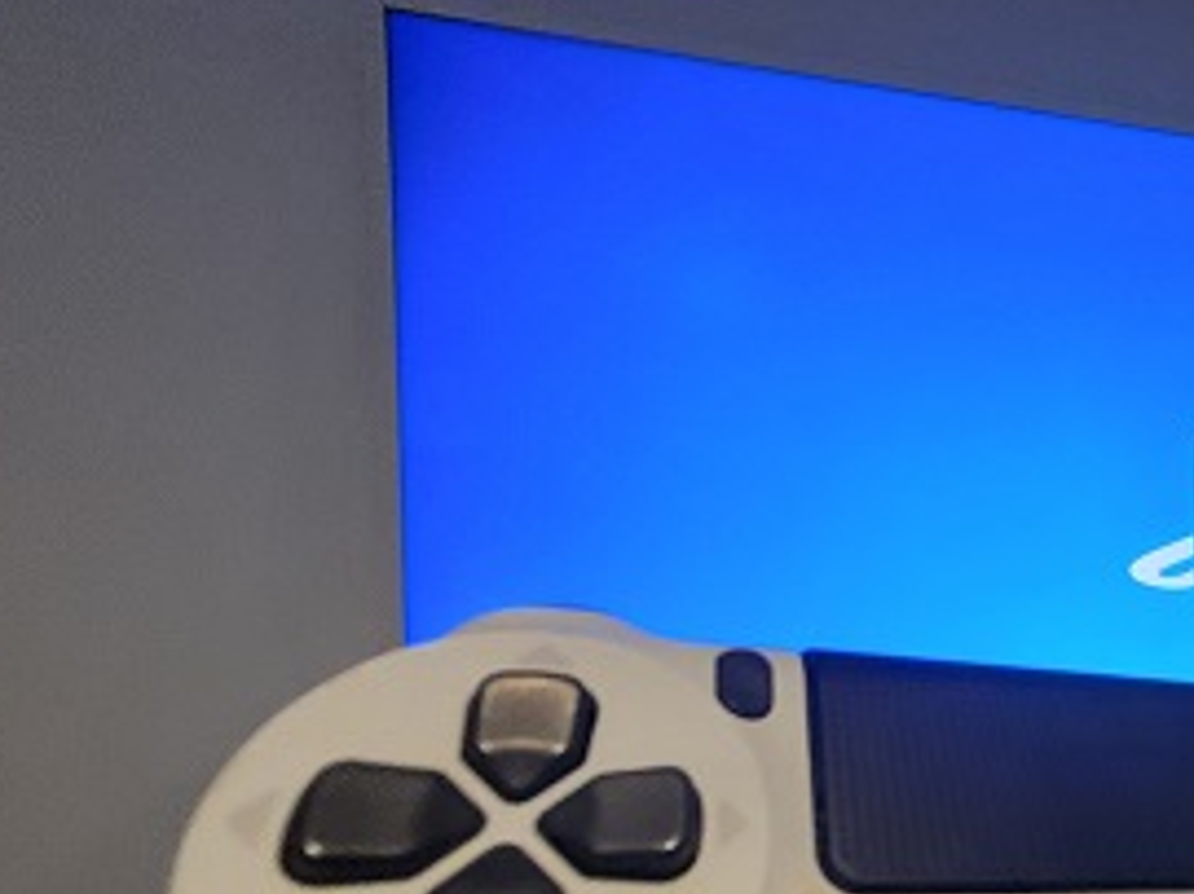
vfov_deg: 55.5
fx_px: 827
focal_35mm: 24
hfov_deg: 64.7
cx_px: 969
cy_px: 601
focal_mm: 1.74
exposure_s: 1/40
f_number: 2.2
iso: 320
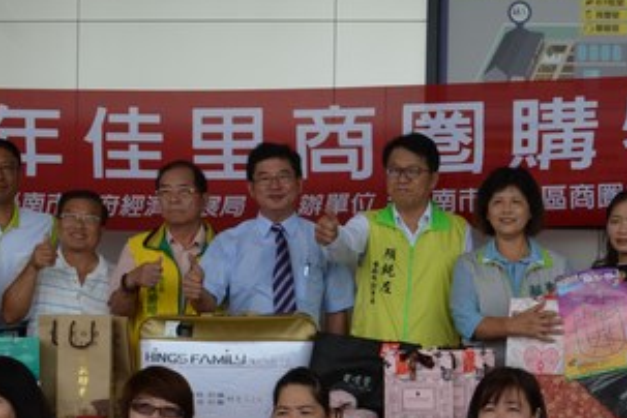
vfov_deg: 17.8
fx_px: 1324
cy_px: 325
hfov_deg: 25.9
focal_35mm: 76
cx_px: 553
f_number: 7.1
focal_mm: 24
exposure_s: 1/200
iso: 200
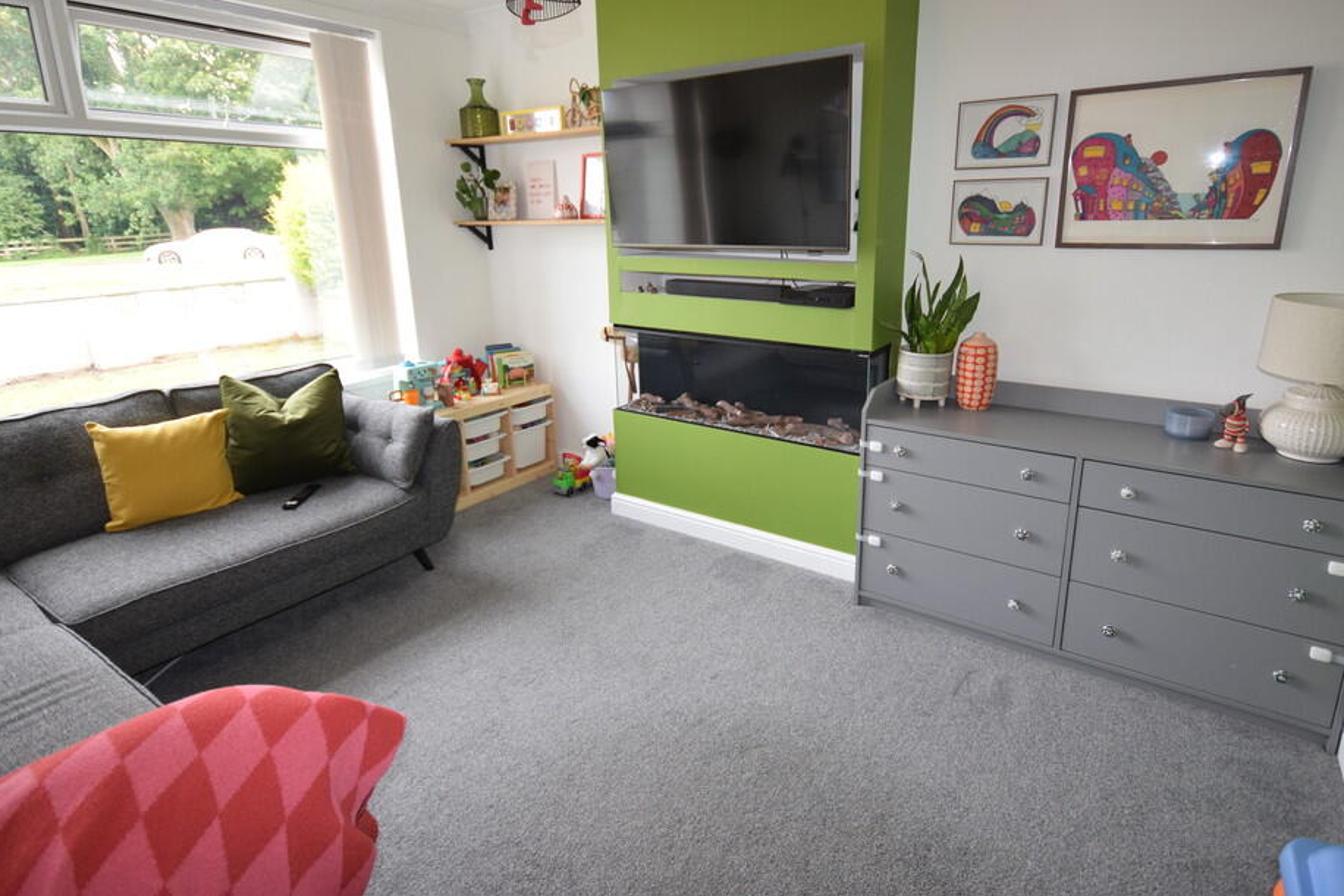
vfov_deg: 63.6
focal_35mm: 19
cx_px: 687
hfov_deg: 86.1
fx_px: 720
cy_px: 397
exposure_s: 1/125
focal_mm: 11.5
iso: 640
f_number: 5.6
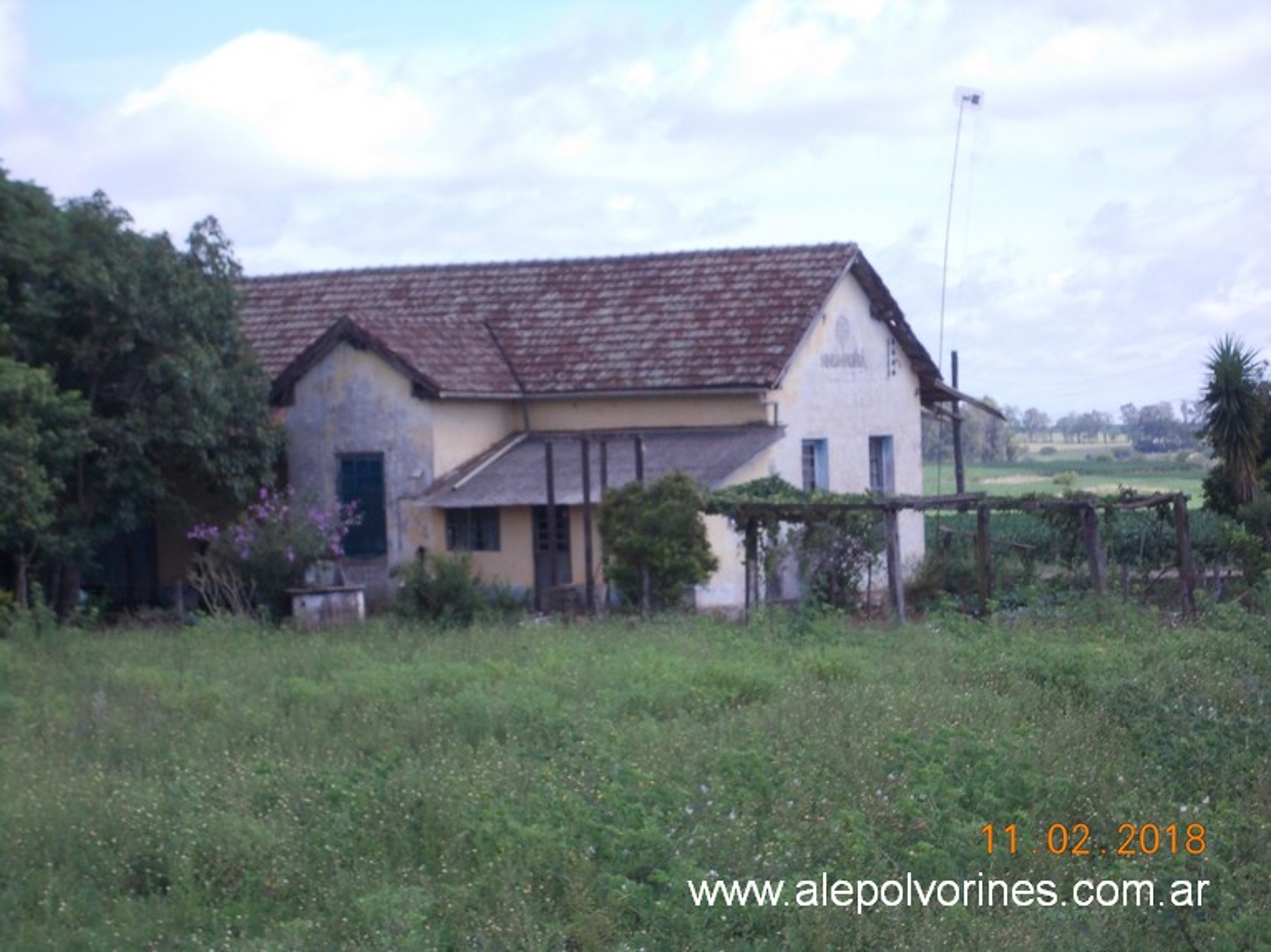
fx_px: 4662
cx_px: 636
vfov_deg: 11.7
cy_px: 476
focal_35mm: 127
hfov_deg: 15.5
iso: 80
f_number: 6.3
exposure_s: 1/160
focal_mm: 17.9
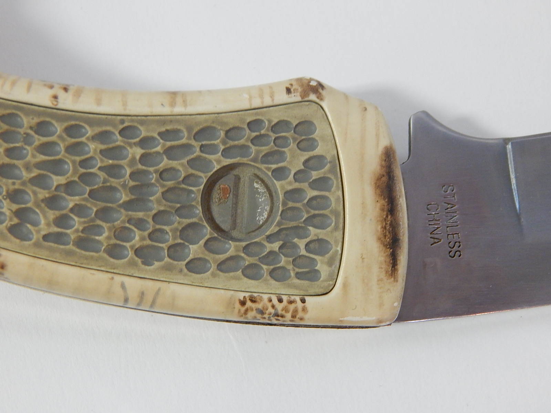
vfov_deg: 21.3
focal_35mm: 69
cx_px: 276
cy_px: 206
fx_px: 1098
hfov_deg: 28.2
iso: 400
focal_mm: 12.3
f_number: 4.1
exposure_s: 1/25
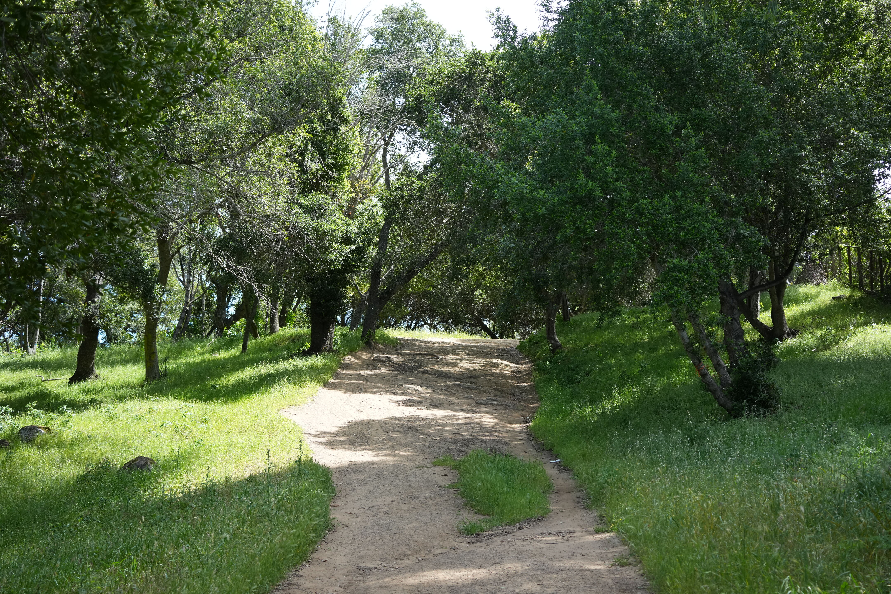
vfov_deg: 27.0
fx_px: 1237
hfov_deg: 39.6
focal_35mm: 50
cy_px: 297
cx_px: 446
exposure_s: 1/800
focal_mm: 50
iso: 640
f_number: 4.5
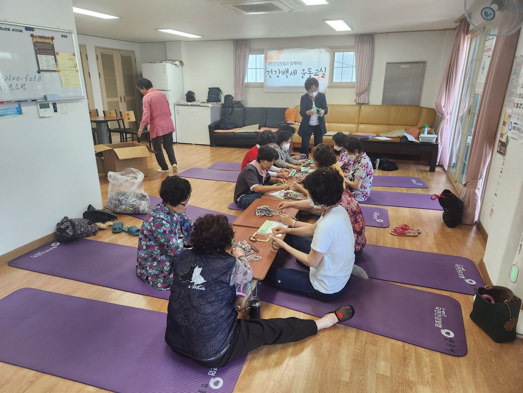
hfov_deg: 73.9
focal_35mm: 23
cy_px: 196
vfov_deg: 58.9
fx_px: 347
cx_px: 262
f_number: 1.8
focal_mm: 5.4
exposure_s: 1/120
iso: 125
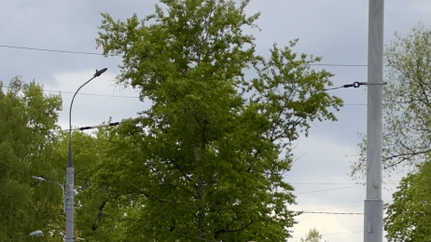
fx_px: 2697
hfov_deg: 9.0
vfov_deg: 5.1
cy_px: 162
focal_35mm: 236
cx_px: -104
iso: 32
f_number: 2.8
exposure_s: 1/681
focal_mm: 9
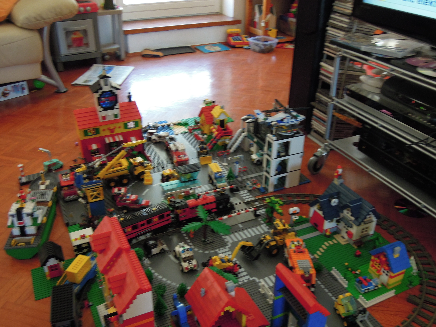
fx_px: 441
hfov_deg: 52.6
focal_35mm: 35
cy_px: 164
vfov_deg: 40.7
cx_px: 218
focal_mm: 6.3
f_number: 3.2
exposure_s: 1/25
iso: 400
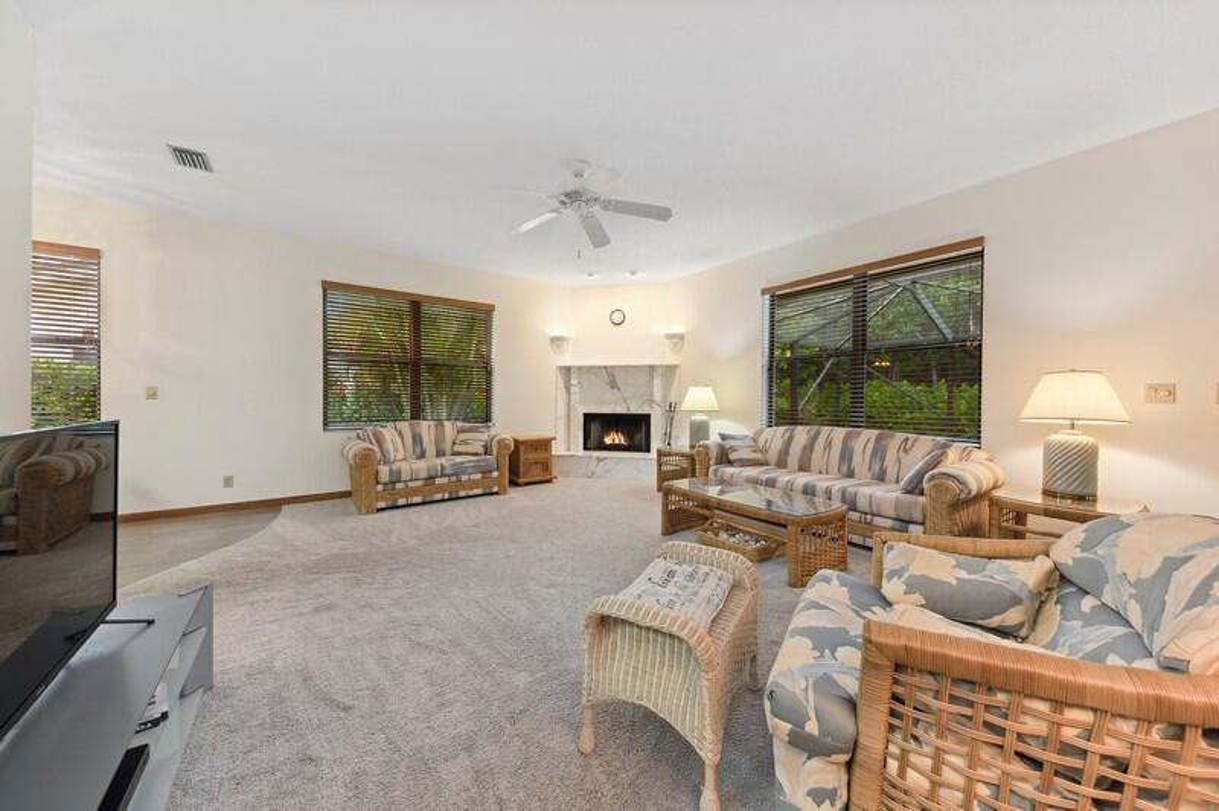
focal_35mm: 12
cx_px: 610
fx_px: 406
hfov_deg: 112.7
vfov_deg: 89.9
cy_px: 406
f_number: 8
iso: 100
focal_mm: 12
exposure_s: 1/3.33
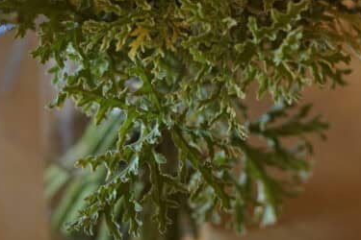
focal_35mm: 132
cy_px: -91
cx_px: 263
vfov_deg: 10.1
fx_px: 1324
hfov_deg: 15.5
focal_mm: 55
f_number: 2.2
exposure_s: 1/160
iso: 1600
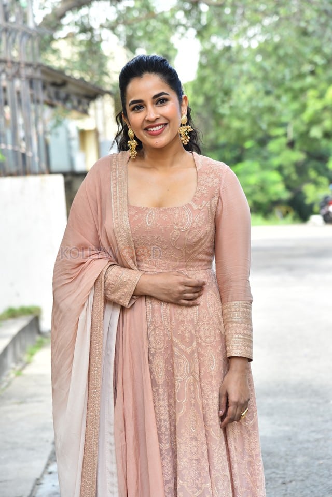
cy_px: 248
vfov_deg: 17.1
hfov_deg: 11.4
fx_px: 1660
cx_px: 166
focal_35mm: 120
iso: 500
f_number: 5
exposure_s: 1/160
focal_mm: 120
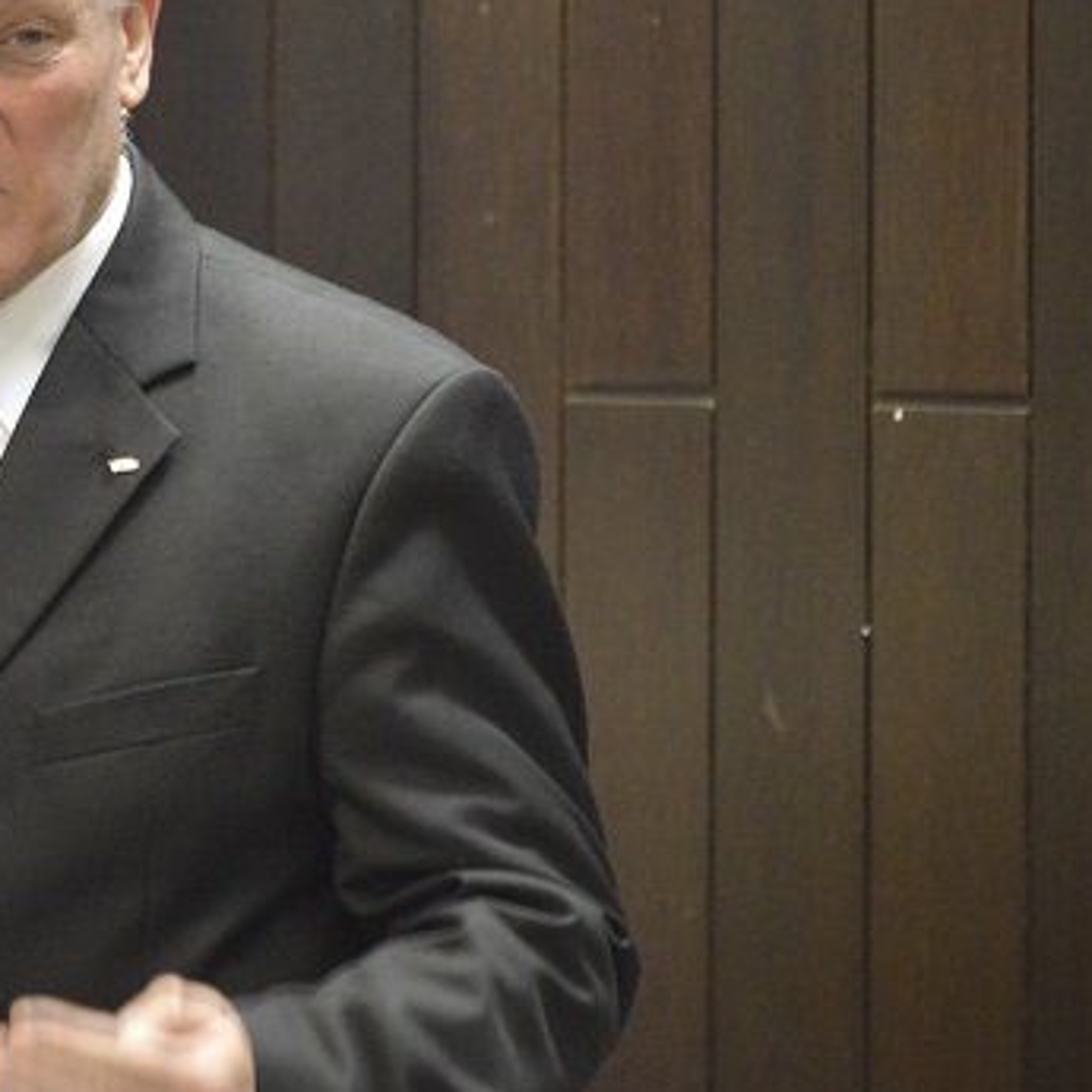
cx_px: -57
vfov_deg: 2.9
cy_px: 453
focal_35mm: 605
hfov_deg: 2.9
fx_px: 21593
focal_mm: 300
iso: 6400
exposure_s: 1/40
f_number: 5.6
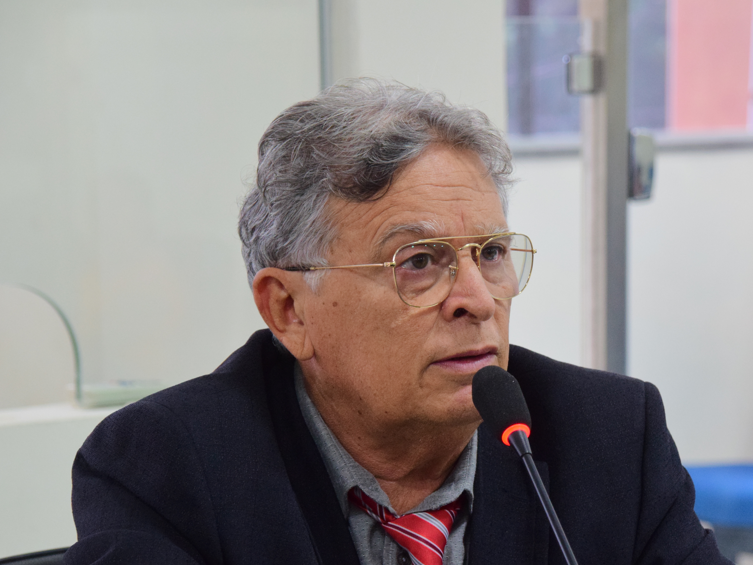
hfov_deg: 8.8
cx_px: 485
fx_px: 4916
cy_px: 349
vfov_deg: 6.6
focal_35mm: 226
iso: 1600
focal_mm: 110
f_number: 6.3
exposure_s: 1/80
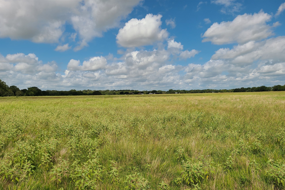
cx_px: 143
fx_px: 222
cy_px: 110
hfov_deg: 65.5
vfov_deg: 46.2
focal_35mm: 28
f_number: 1.8
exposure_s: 1/4097
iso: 40
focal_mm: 5.4
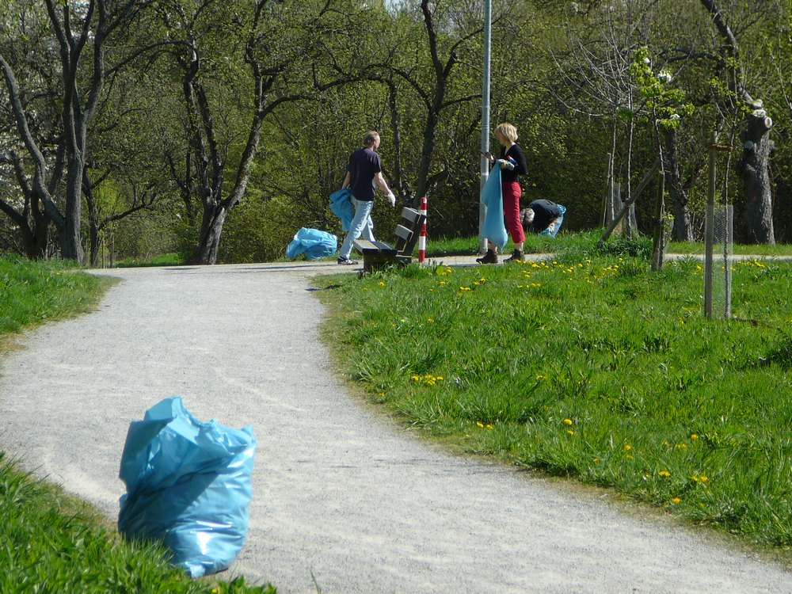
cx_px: 396
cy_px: 297
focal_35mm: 177
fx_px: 4050
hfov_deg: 11.2
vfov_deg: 8.4
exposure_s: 1/500
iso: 80
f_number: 4
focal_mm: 26.3
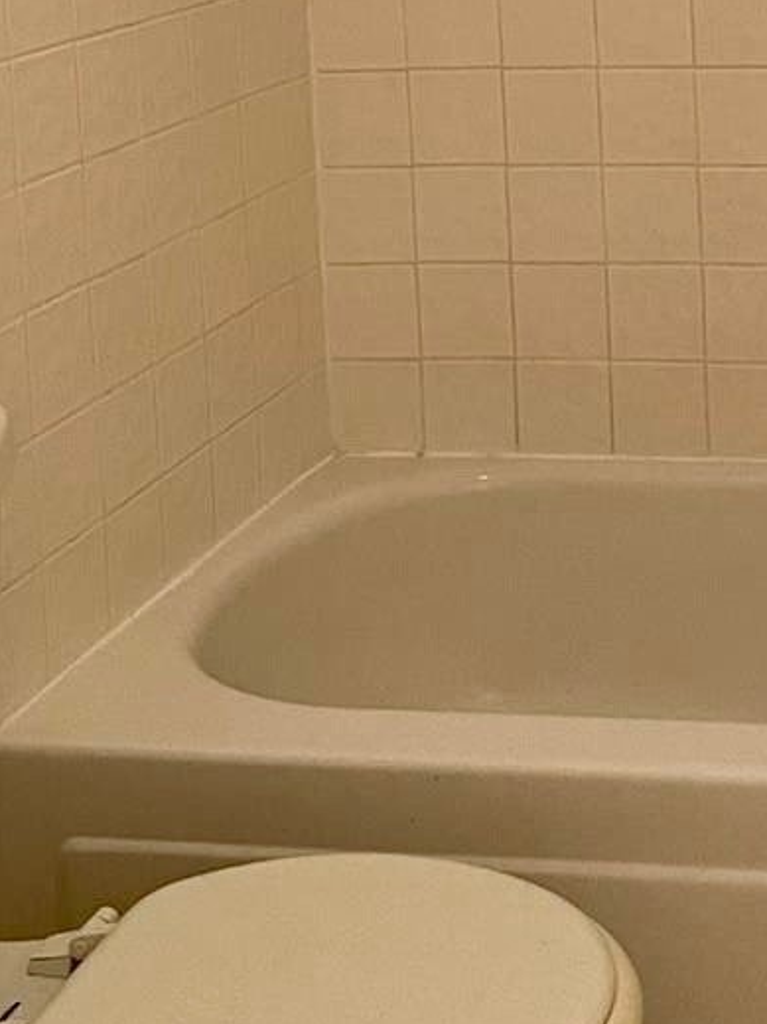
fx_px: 2276
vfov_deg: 24.1
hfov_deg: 18.3
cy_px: -24
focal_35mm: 77
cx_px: 881
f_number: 1.6
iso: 250
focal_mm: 4.2
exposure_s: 1/60
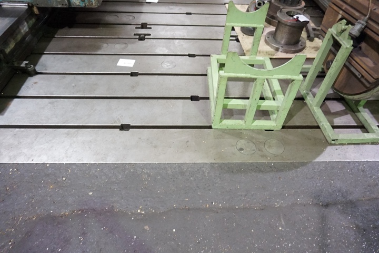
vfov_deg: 53.1
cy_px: 126
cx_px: 190
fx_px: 253
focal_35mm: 24
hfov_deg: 73.7
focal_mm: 16
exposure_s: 1/25
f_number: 3.5
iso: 3200
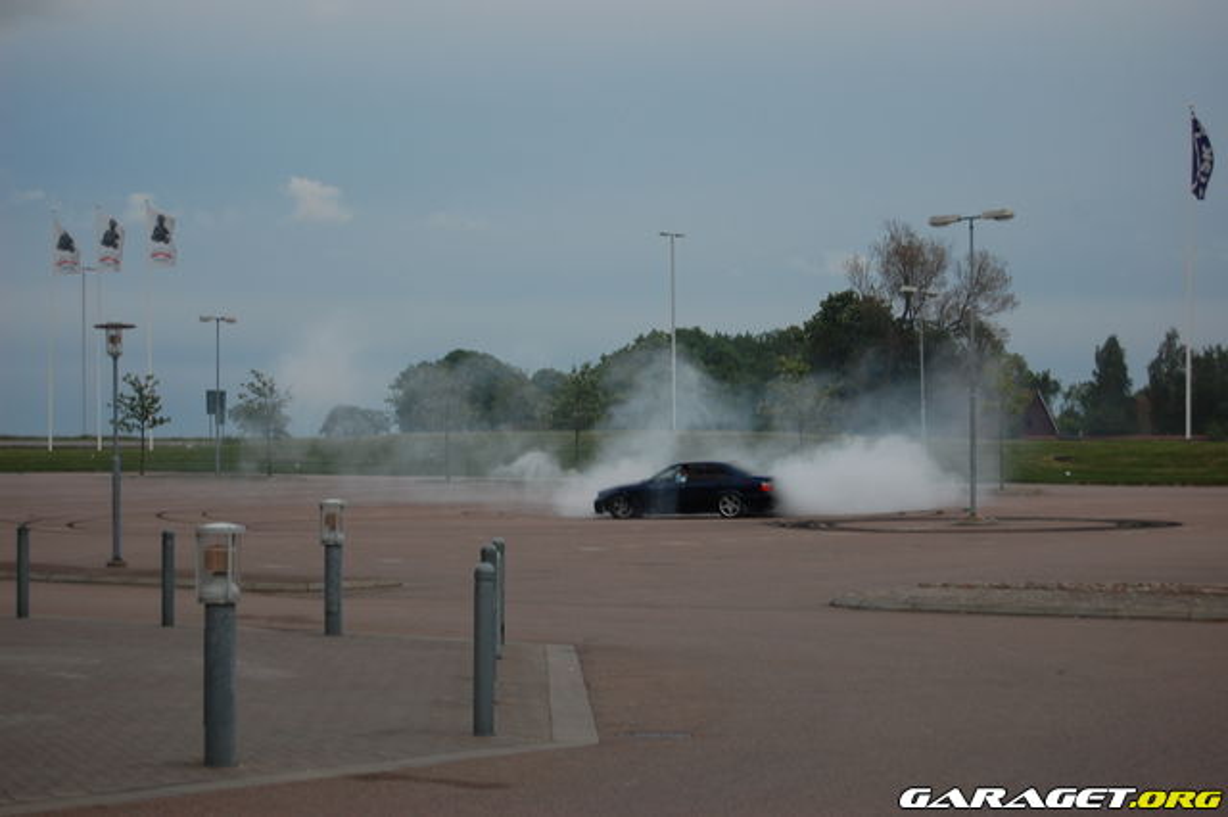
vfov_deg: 16.5
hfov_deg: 24.6
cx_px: 614
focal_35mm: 82
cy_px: 408
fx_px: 2813
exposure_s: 1/125
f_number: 5.6
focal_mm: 55
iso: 200
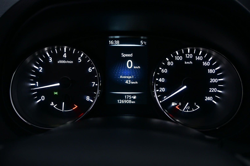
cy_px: 83
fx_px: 286
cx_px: 125
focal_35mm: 41
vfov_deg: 32.4
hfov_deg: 47.2
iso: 400
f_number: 4.5
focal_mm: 27.5
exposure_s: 1/20
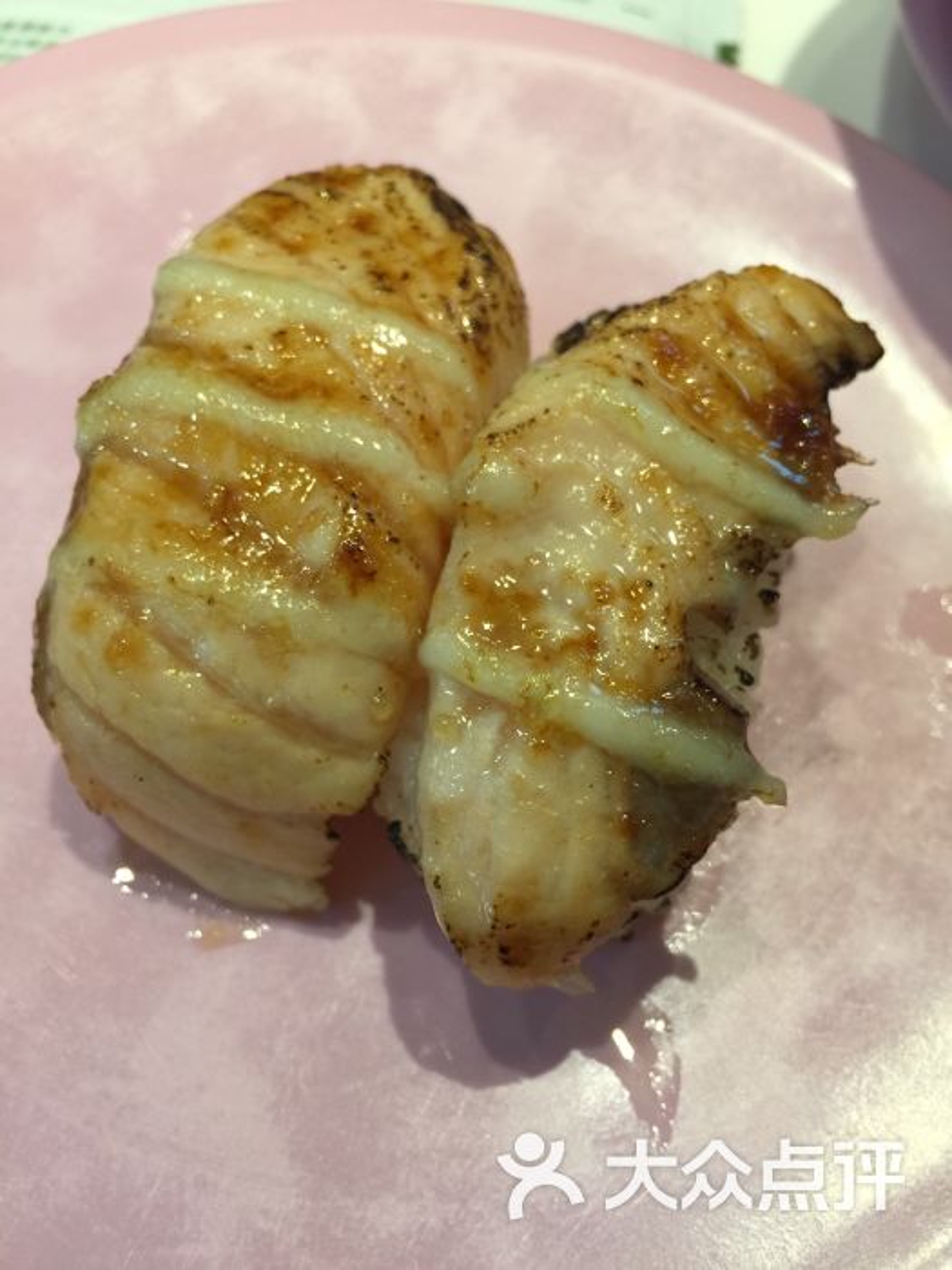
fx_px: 1063
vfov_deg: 61.7
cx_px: 476
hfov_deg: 48.2
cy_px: 635
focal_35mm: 29
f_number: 2.2
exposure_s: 1/33
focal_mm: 4.15
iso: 64
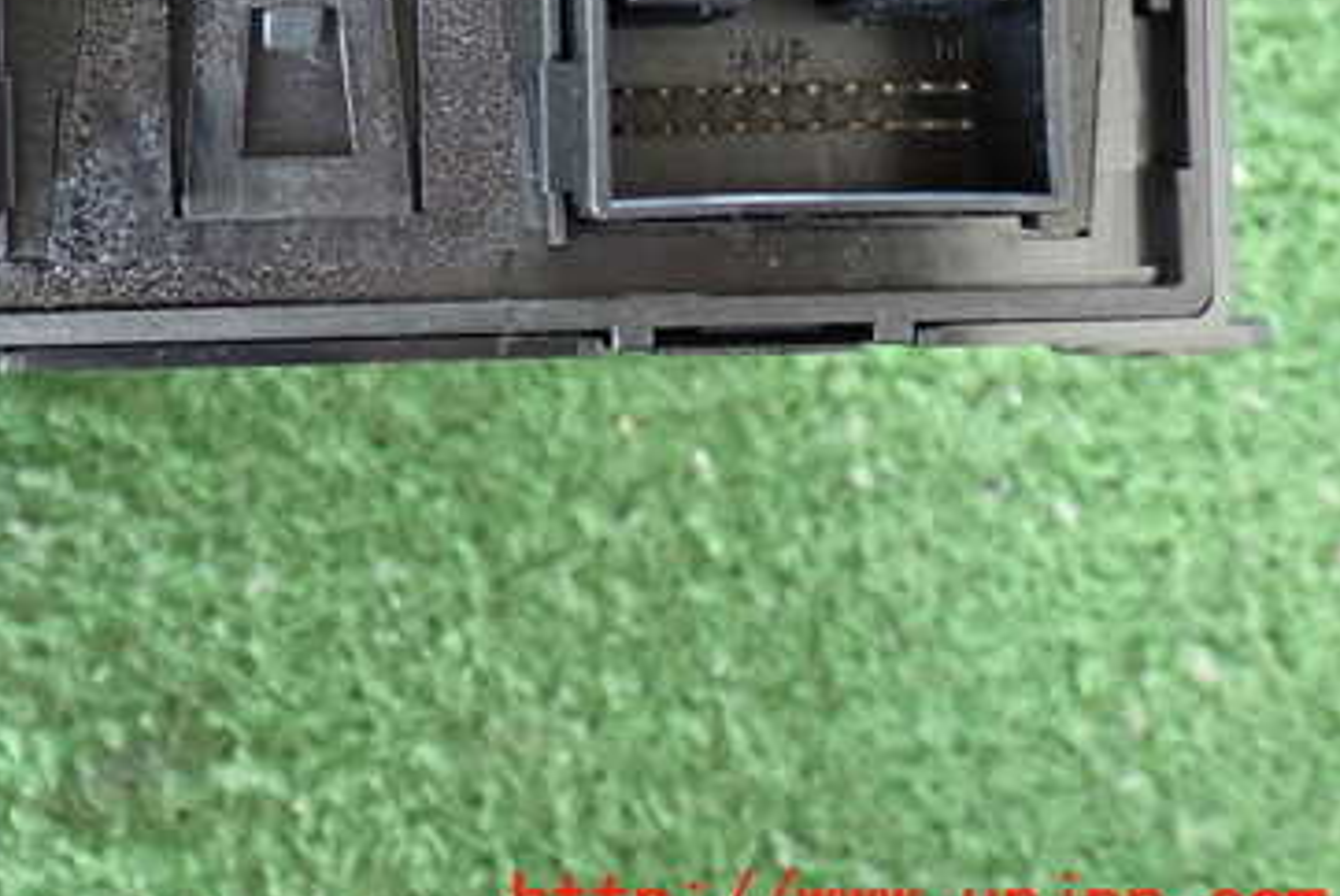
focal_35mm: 62
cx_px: 237
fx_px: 2310
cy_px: 122
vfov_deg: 21.5
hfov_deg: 31.4
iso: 800
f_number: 2.5
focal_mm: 6.37
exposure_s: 1/40
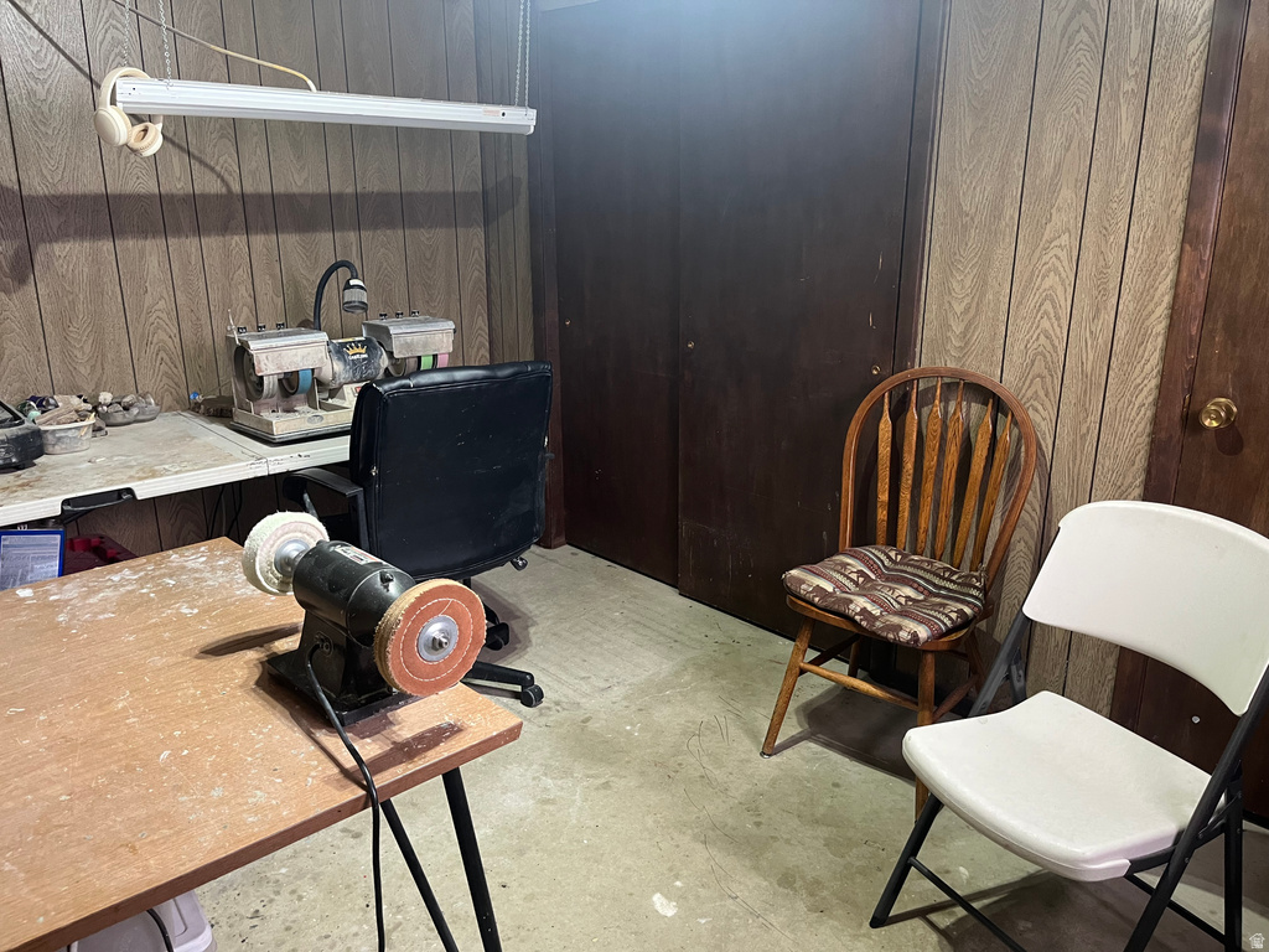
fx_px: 953
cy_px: 476
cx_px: 634
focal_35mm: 26
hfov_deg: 67.3
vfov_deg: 53.1
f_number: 1.6
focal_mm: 5.1
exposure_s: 1/60
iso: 250
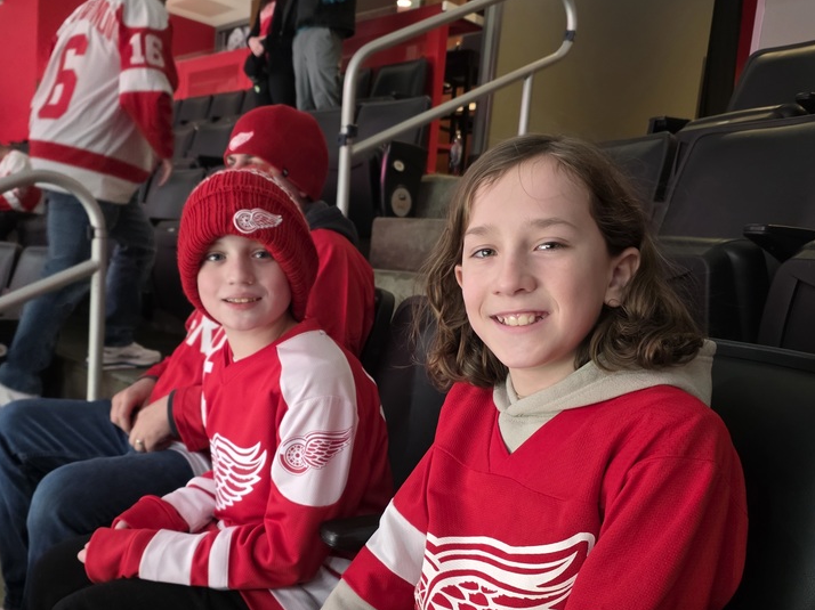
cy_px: 359
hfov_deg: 55.3
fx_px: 777
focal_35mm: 33
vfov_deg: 42.8
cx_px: 365
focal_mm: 6.3
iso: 800
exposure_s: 1/120
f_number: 1.7
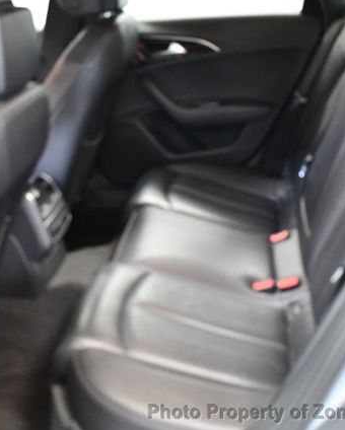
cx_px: 136
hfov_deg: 29.6
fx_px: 650
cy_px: 215
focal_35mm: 51
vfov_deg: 36.6
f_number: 3.5
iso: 3600
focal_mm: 18
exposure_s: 1/60
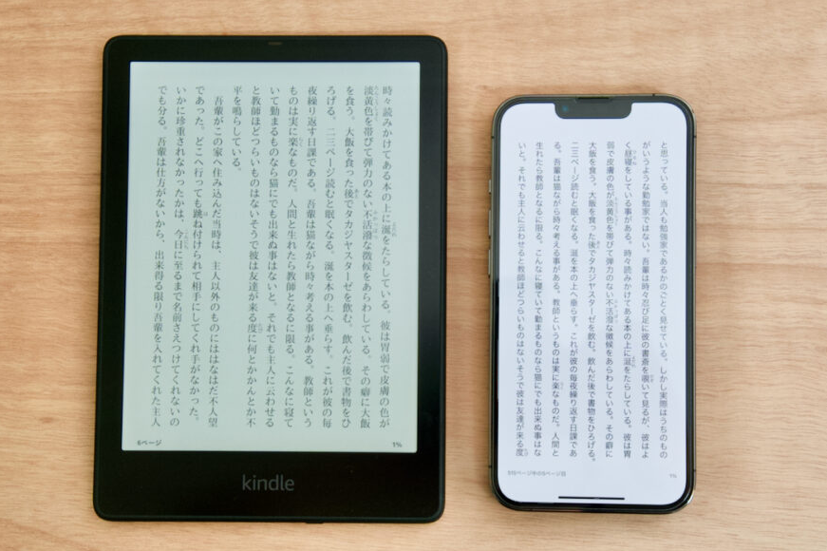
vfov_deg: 21.9
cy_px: 277
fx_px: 1424
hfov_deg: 32.4
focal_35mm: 62
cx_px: 397
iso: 800
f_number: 5.6
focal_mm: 36
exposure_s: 1/100
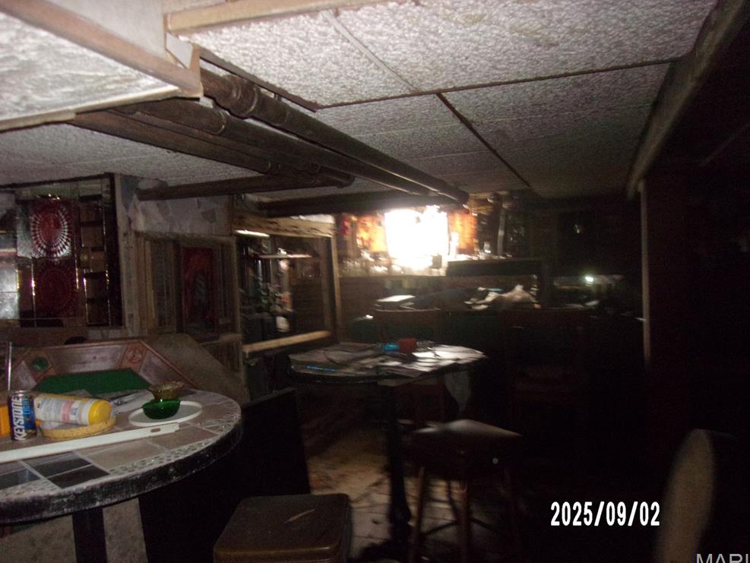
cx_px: 383
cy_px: 286
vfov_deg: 49.8
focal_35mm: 28
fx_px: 607
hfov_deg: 63.4
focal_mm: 4.9
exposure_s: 1/34
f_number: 3
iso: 500
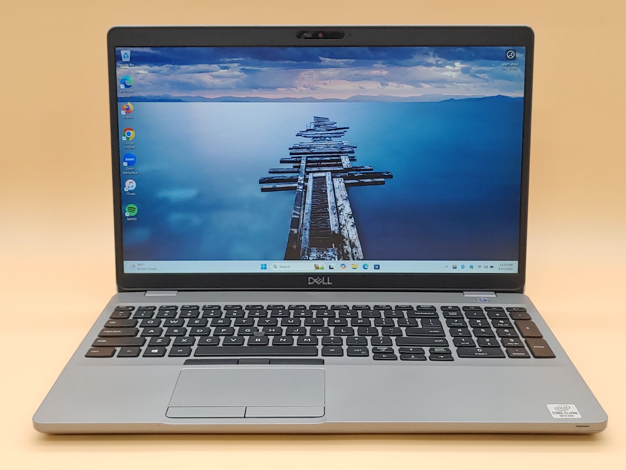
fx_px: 832
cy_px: 235
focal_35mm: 46
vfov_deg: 31.5
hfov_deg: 41.2
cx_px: 313
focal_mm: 4.36
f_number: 1.8
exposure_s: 1/120
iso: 50
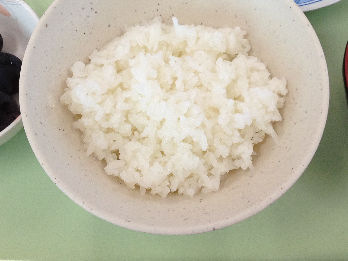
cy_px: 41
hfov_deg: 31.2
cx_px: 177
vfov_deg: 23.2
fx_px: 623
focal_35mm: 62
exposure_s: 1/120
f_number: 2.4
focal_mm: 4.28
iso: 100
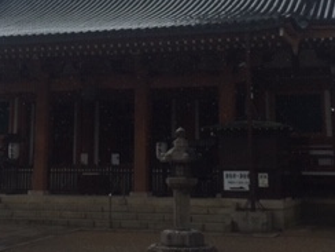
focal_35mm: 76
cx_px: 137
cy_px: -6
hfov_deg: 25.6
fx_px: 735
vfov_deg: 18.8
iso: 32
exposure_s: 1/1582
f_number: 2.2
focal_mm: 4.15
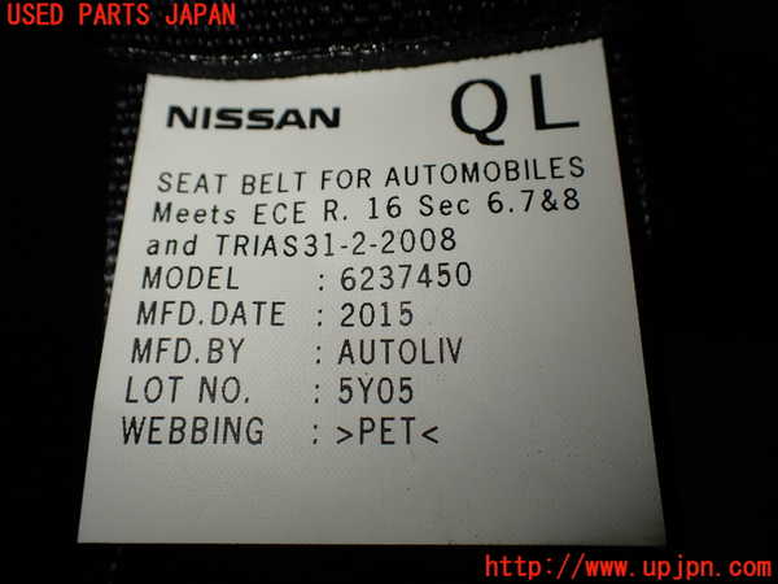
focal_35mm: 30
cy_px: 292
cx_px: 389
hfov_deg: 60.0
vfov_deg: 46.8
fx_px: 674
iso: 100
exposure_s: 1/200
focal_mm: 5.4
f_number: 3.2
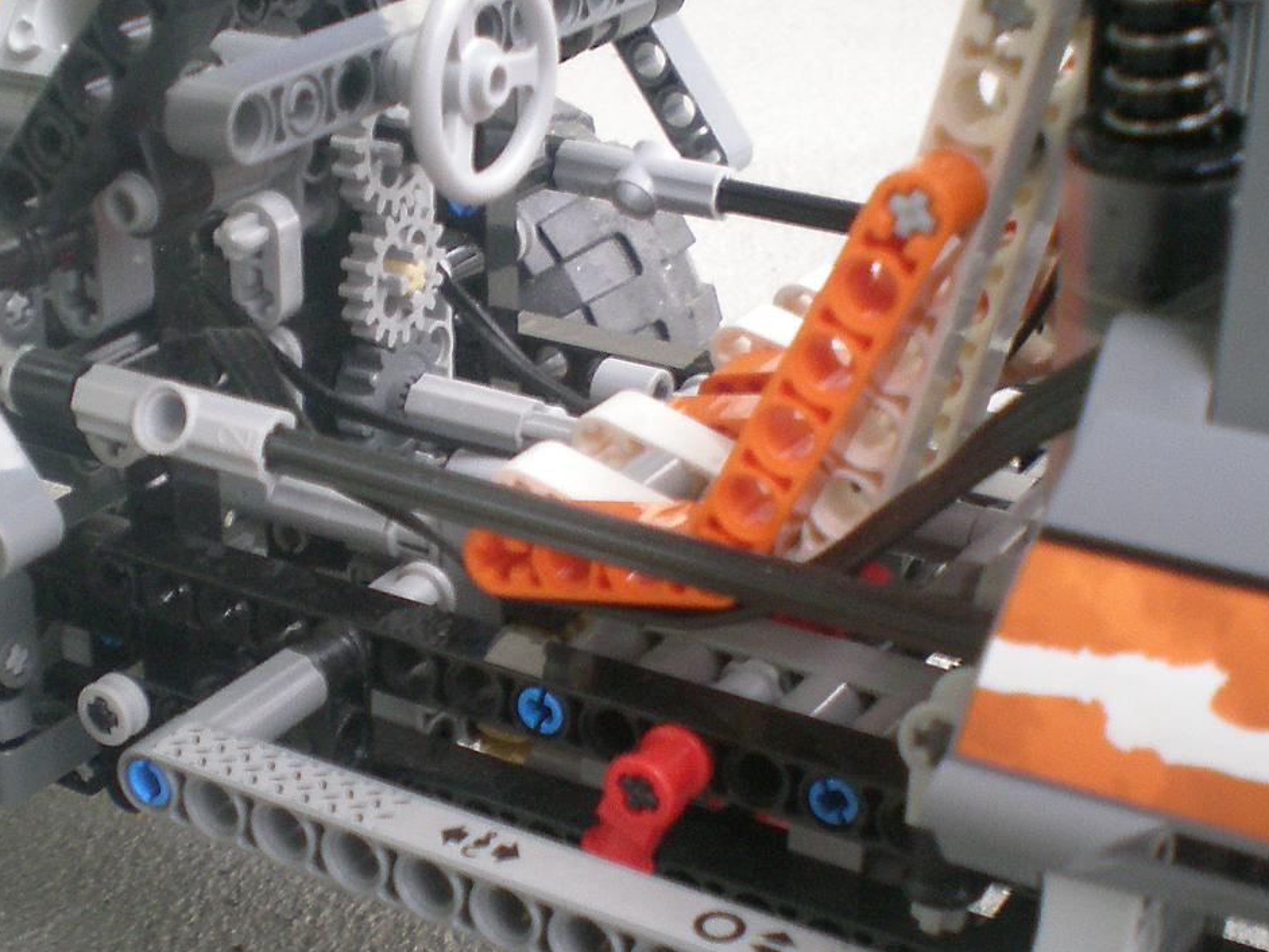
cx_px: 491
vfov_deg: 23.6
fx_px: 2273
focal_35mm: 62
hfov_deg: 31.1
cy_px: 620
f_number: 3.1
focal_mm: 6.3
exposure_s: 1/18
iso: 200
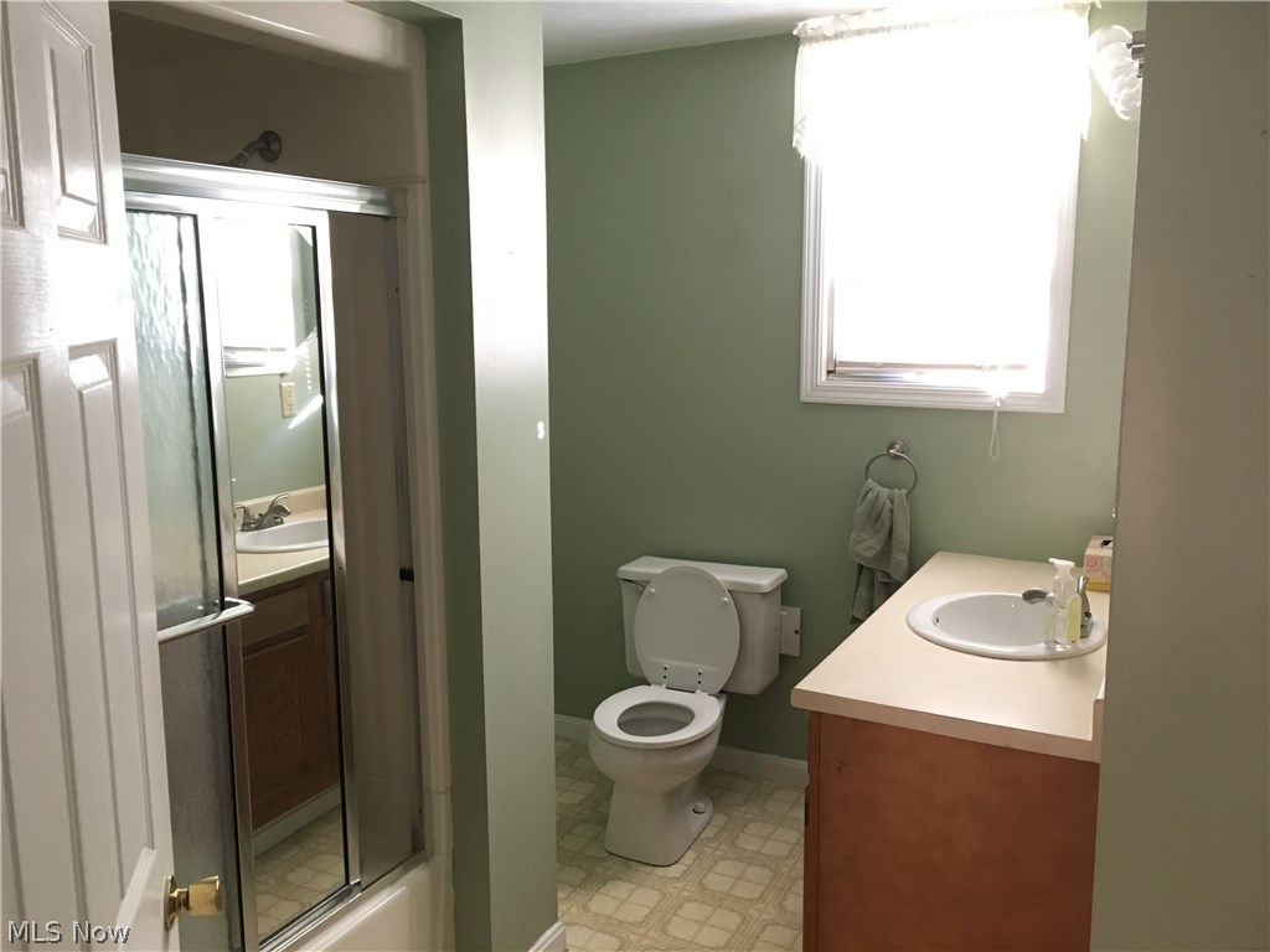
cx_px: 635
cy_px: 476
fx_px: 1064
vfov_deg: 48.2
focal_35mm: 29
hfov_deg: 61.7
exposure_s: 1/30
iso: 160
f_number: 2.2
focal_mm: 4.15
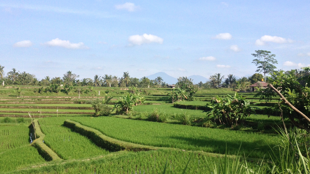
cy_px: 62
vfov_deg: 28.9
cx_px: 154
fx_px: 337
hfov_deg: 49.4
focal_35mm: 41
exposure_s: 1/1381
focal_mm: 4.28
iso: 50
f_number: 2.4
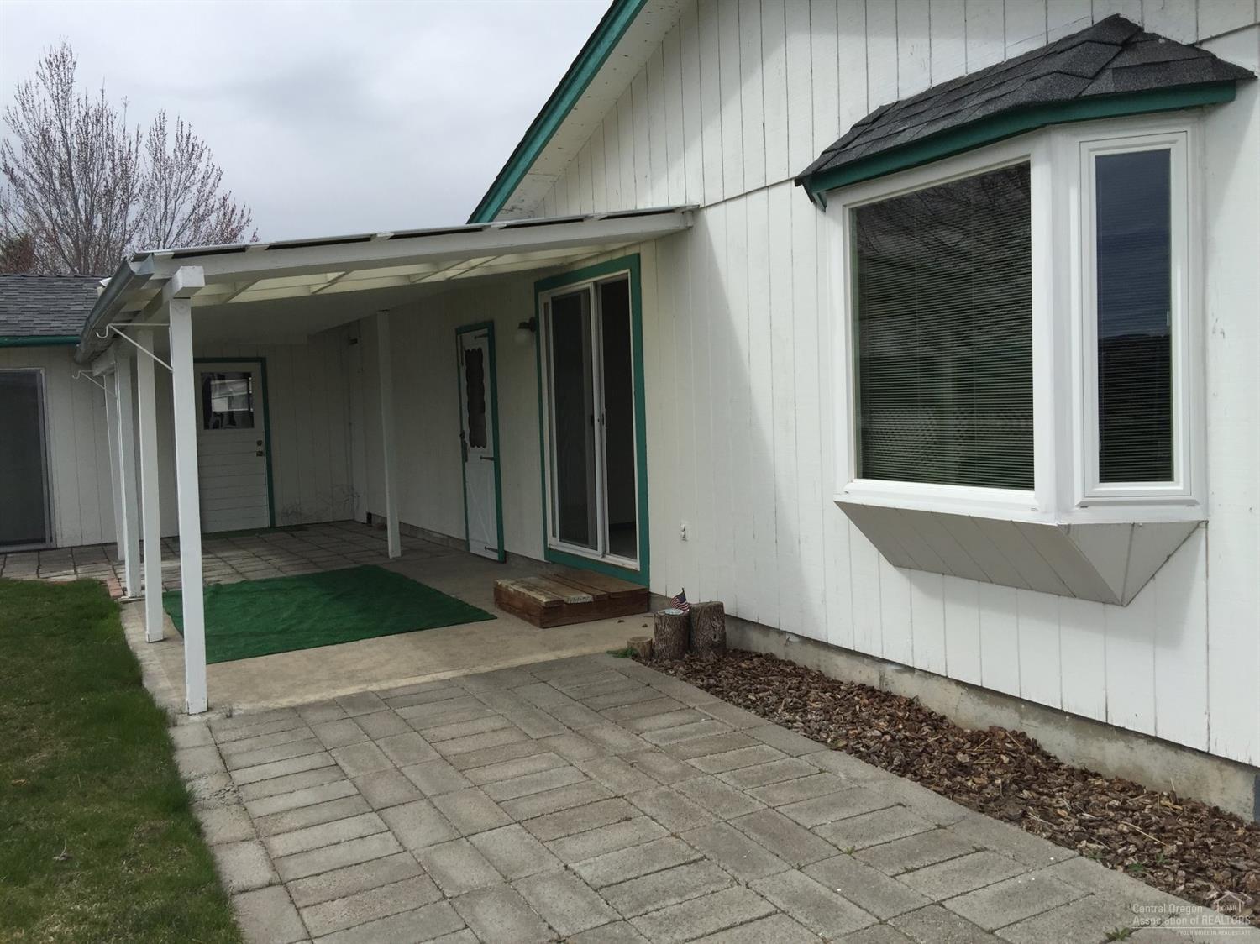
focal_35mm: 29
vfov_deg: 48.2
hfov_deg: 61.7
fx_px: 1055
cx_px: 630
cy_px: 472
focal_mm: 4.15
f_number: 2.2
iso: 32
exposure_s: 1/2475
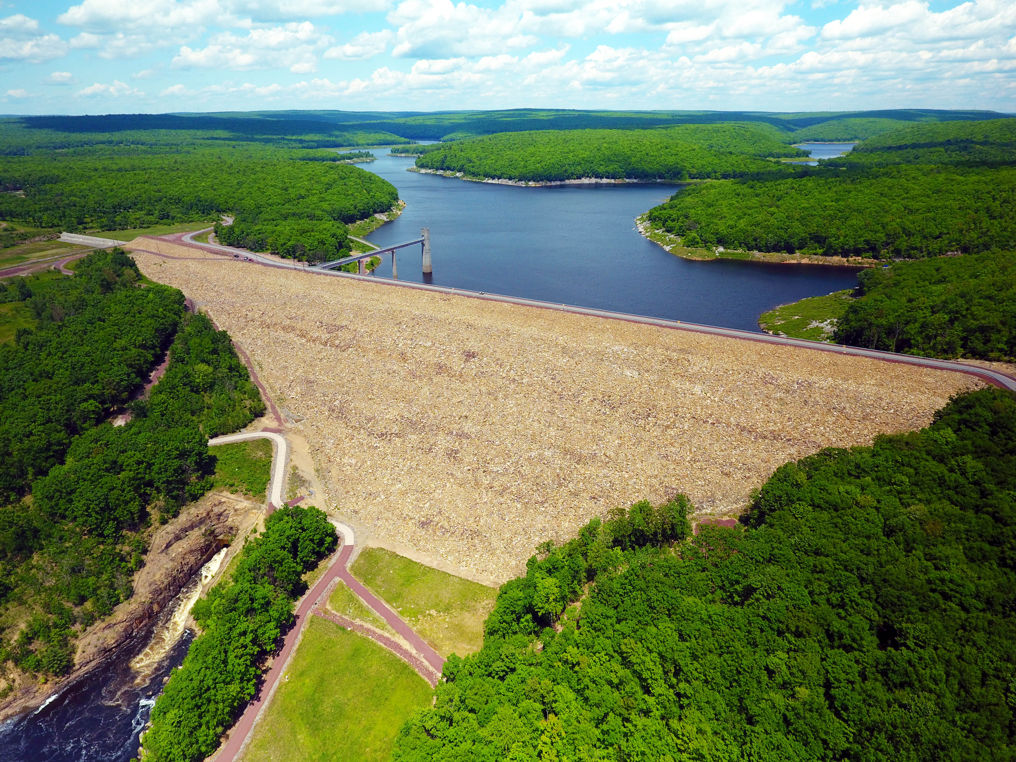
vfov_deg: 66.0
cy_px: 381
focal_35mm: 20
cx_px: 508
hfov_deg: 81.7
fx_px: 587
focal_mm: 3.61
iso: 100
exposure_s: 1/60
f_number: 2.8
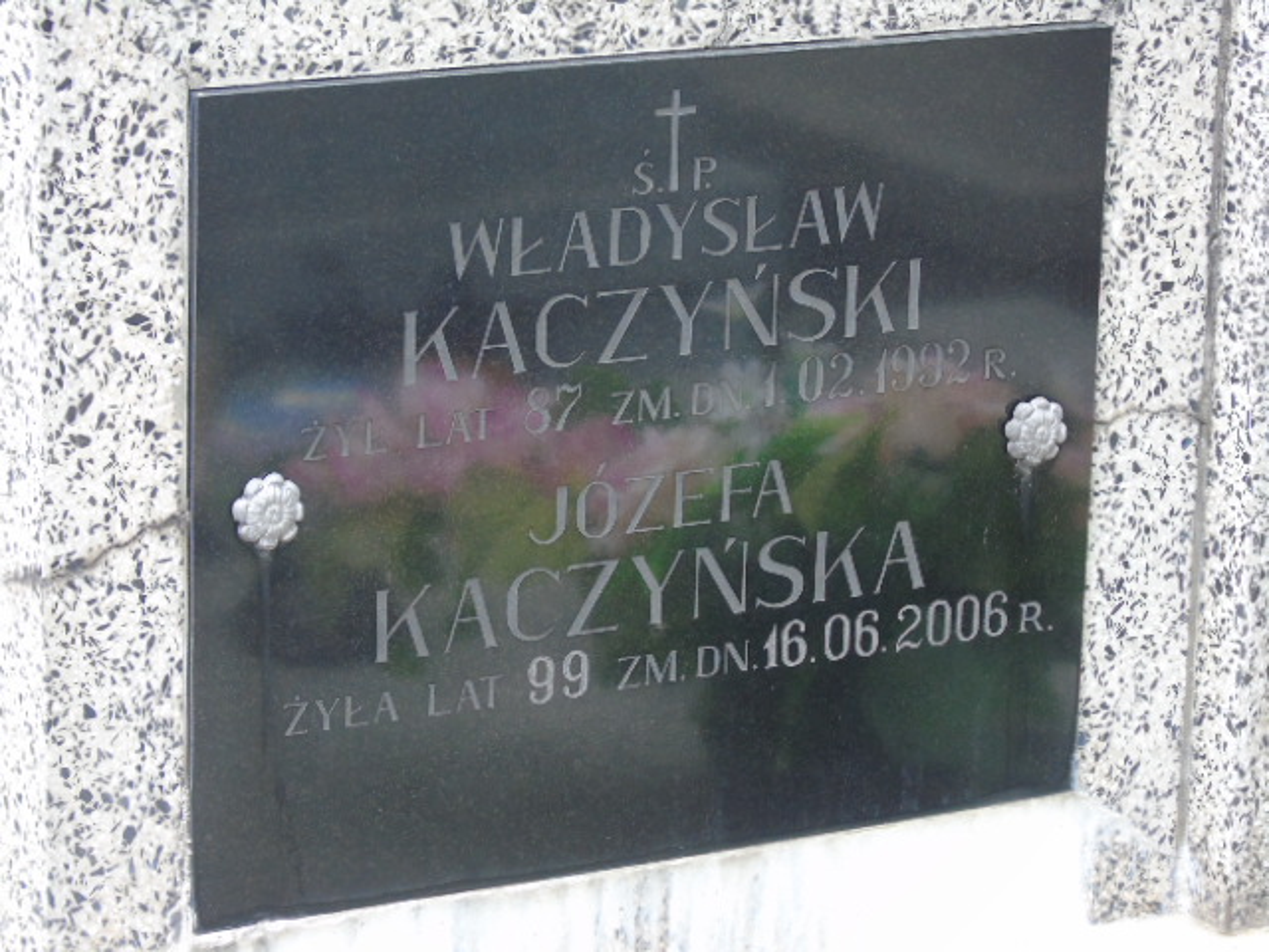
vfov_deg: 10.4
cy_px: 476
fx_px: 5206
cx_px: 634
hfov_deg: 13.9
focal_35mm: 142
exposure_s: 1/125
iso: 320
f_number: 4.7
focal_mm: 25
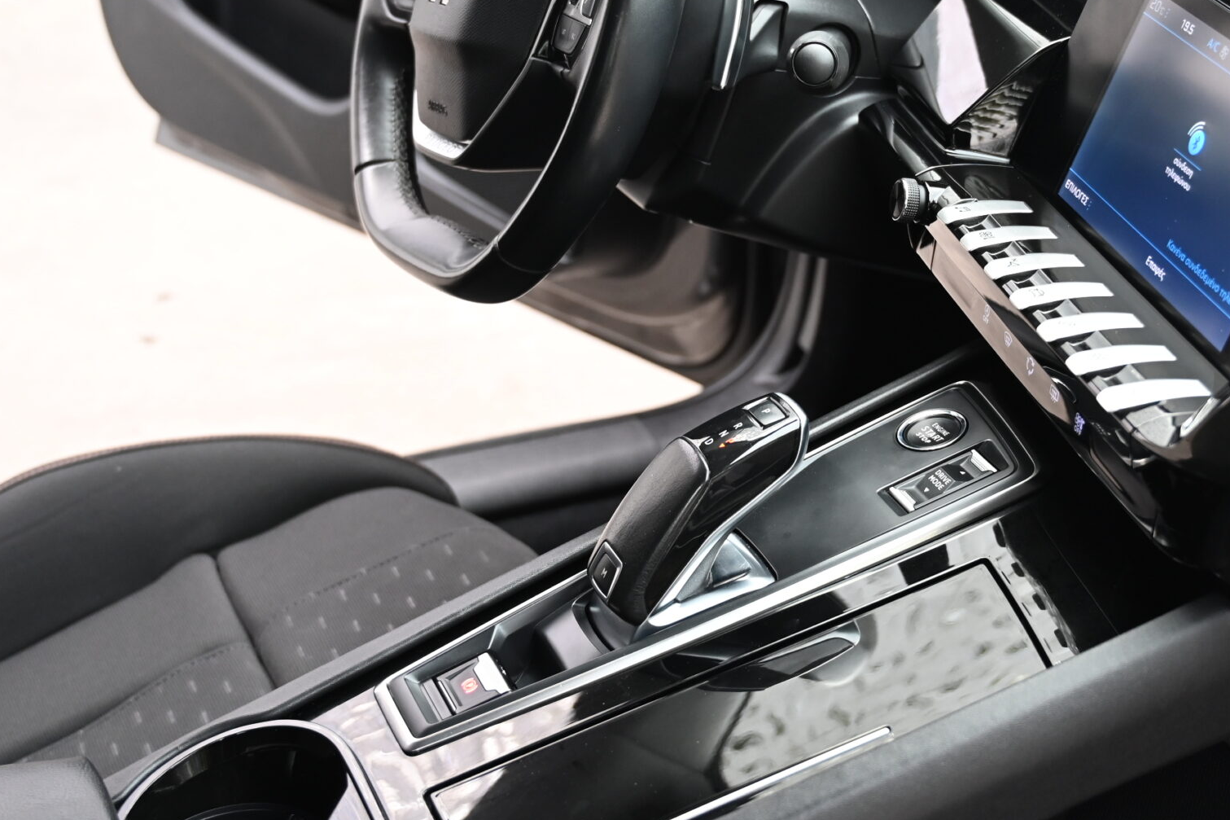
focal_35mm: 61
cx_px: 777
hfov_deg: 32.7
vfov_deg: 22.2
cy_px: 312
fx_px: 2084
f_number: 4
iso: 1100
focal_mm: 36
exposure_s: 1/125
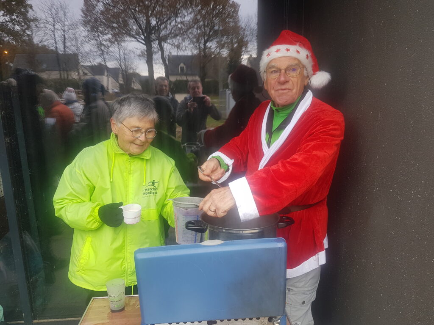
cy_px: 162
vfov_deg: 53.1
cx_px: 217
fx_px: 326
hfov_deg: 67.3
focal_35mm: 26
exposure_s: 1/111
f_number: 1.7
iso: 40
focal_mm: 4.2
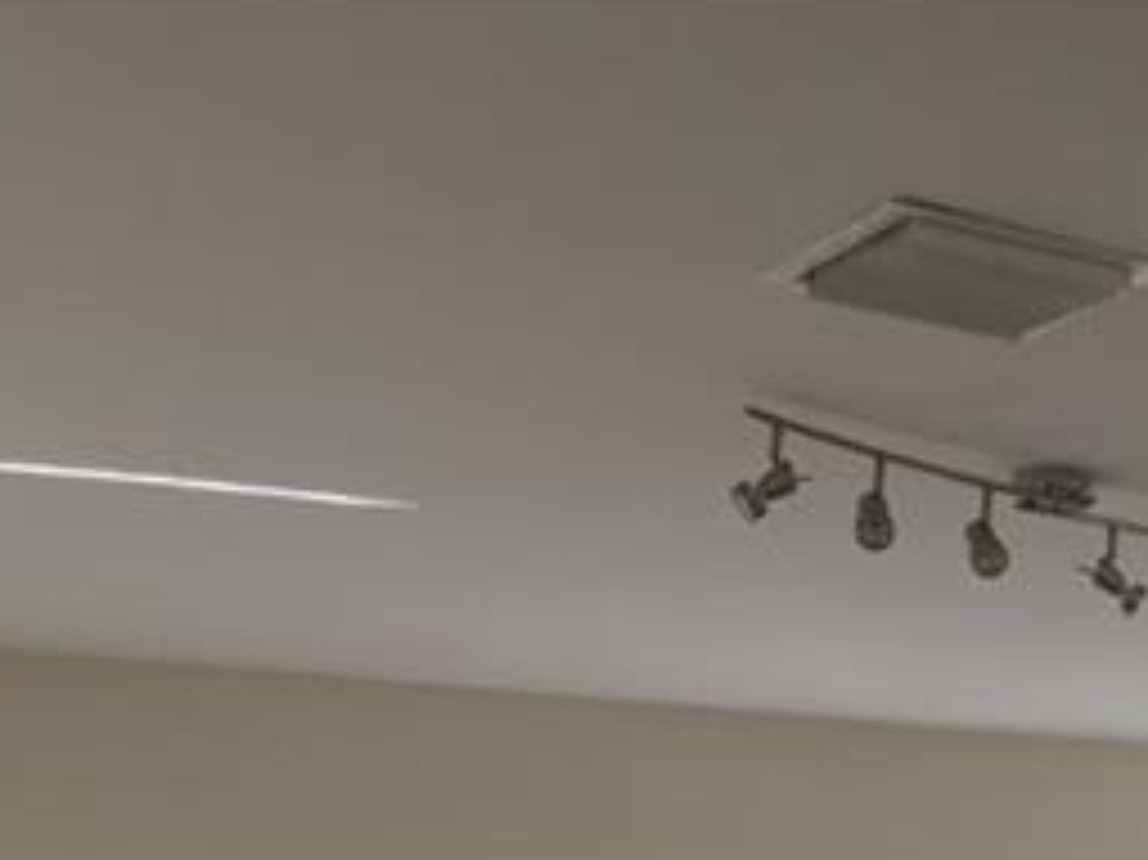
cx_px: 1391
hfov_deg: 20.1
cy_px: 1328
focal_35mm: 91
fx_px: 3016
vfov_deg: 14.9
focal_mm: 4.15
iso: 40
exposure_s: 1/40
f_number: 2.2
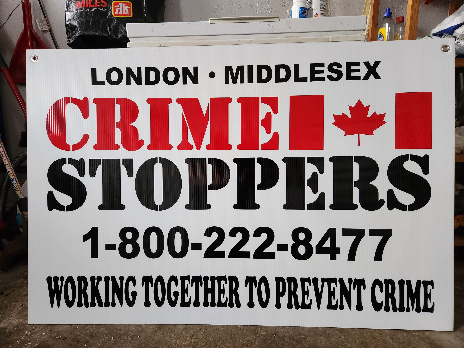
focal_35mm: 23
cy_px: 174
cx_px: 232
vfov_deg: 58.9
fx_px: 308
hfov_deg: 73.9
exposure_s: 1/60
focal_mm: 5.4
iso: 640
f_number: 1.8
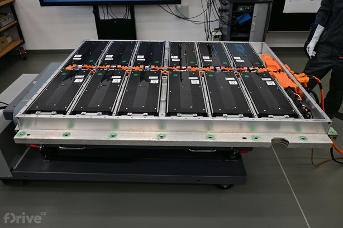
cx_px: 172
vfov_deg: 44.6
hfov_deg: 63.2
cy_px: 114
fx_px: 279
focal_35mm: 29
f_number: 4
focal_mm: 19.5
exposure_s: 1/60
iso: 100
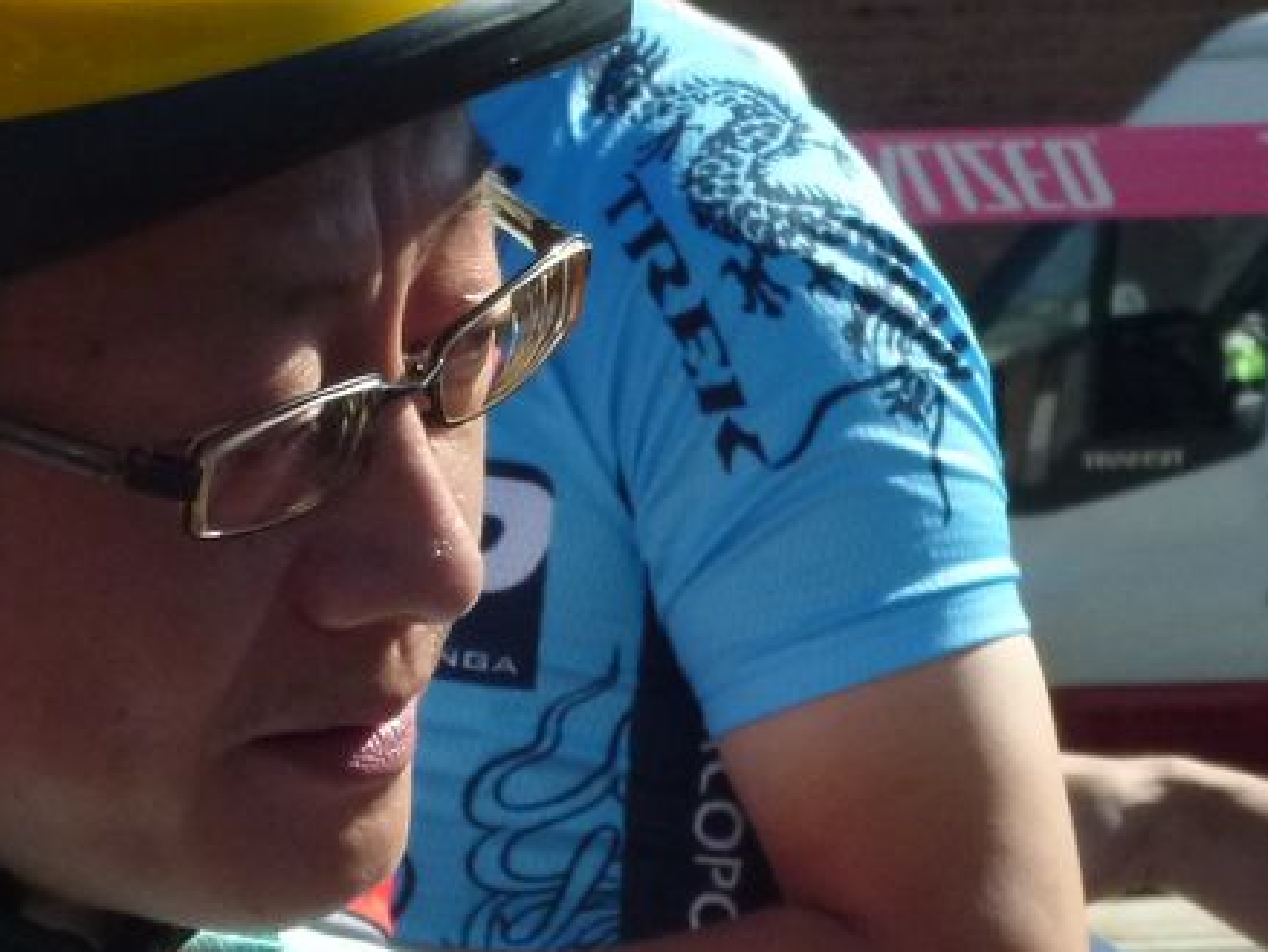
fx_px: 11985
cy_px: 729
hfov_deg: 6.1
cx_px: 431
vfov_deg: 4.5
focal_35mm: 327
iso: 320
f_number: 6.5
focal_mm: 20
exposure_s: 1/500
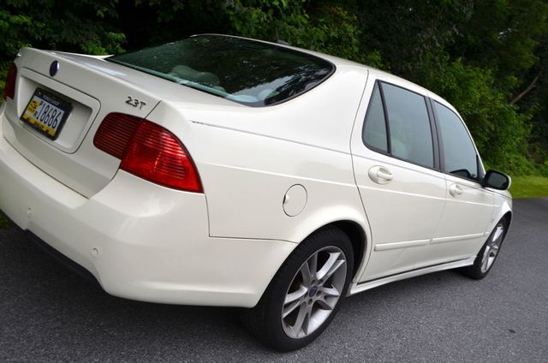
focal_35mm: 33
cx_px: 274
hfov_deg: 57.3
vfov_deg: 39.8
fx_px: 501
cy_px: 182
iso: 125
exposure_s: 1/250
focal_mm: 22
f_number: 8
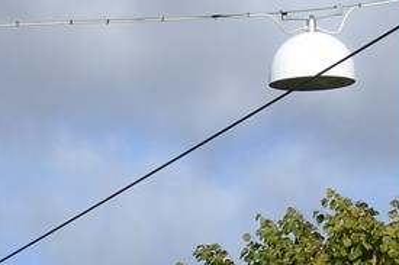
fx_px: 4508
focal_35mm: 407
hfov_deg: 4.9
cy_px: 760
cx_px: -702
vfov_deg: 3.3
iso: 200
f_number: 13
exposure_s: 1/250
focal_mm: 70
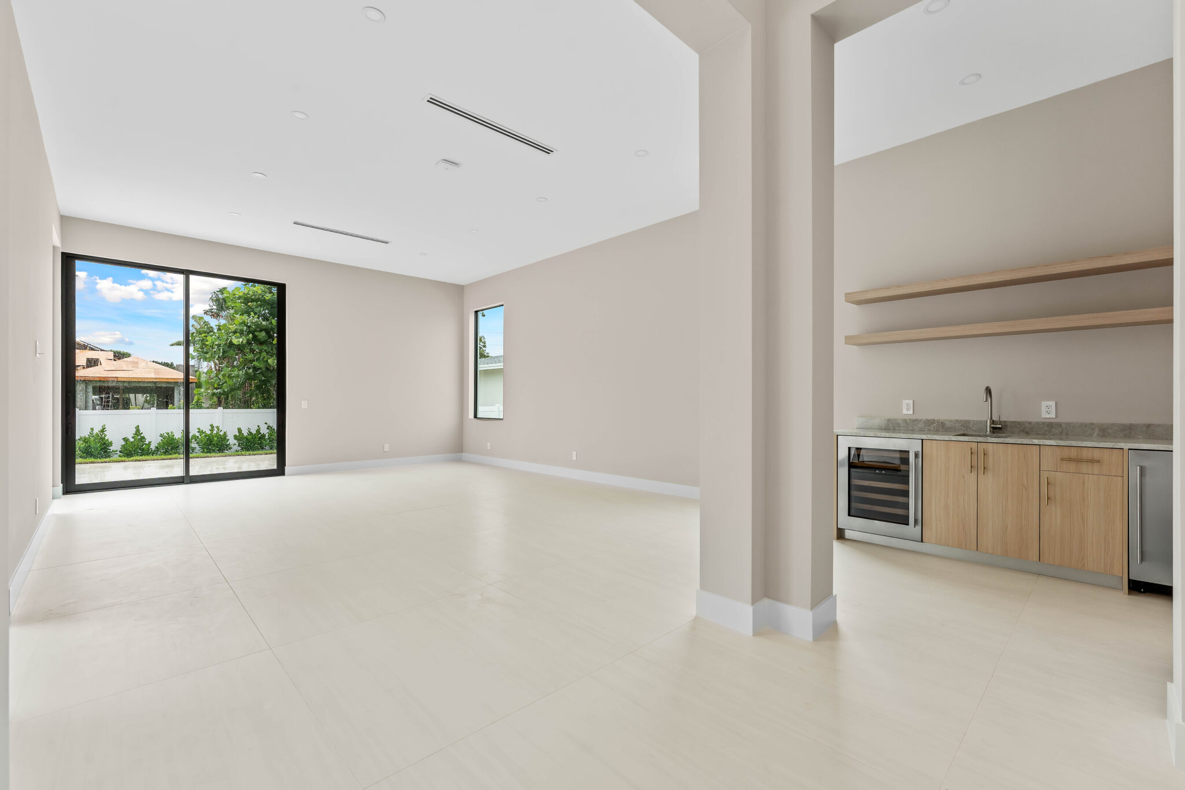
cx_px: 592
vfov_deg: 75.5
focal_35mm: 16
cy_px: 395
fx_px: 510
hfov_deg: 98.5
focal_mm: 15.5
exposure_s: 1/25
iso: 400
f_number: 8
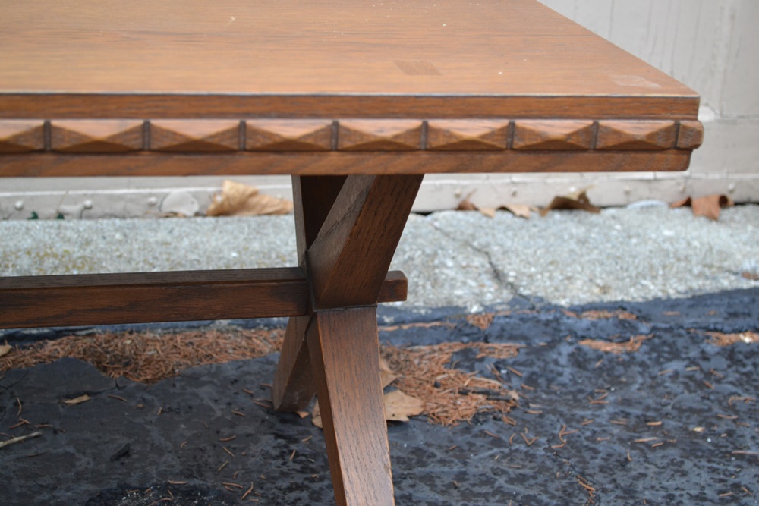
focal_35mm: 60
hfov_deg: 33.4
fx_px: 1265
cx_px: 380
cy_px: 253
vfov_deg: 22.6
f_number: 5.3
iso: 800
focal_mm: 40
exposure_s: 1/60
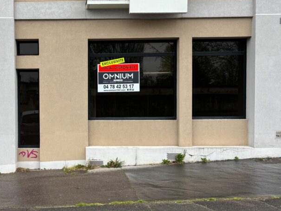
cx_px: 63
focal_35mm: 44
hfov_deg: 41.4
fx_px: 357
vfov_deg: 32.9
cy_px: 115
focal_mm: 5.96
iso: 50
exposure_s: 1/539
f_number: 1.6
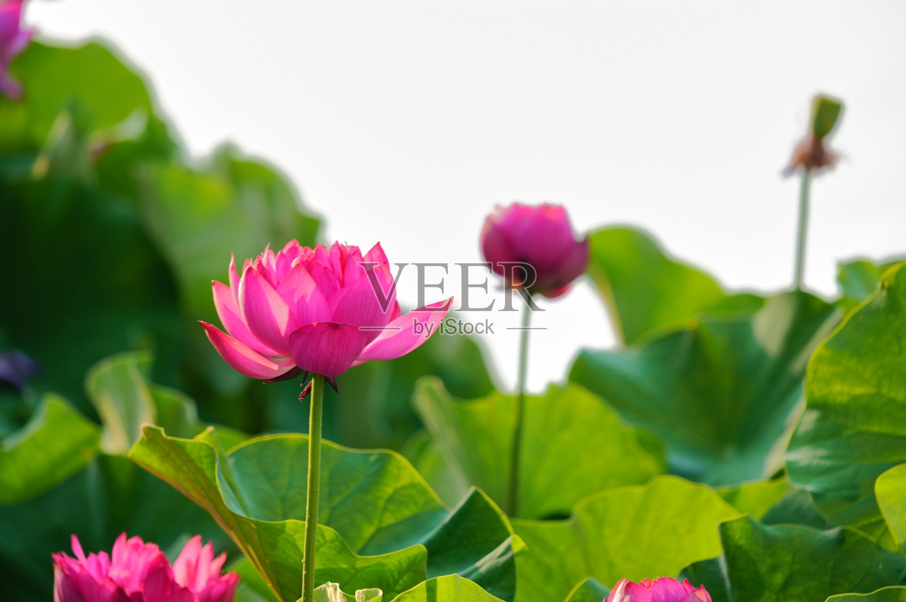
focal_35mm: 413
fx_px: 10382
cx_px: 453
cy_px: 301
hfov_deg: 5.0
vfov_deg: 3.3
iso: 100
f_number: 6.3
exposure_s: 1/60
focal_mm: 413.8
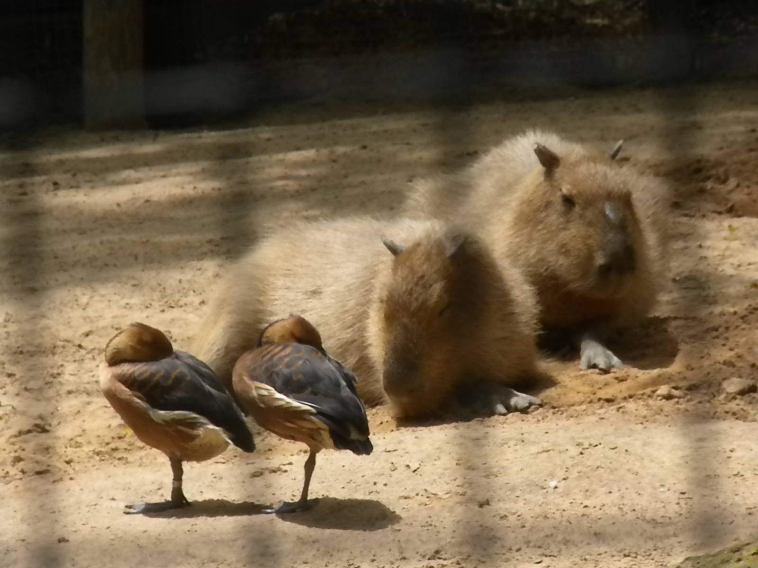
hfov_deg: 7.6
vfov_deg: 5.7
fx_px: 5693
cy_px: 284
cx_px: 379
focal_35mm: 260
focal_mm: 46.2
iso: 640
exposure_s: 1/230
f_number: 14
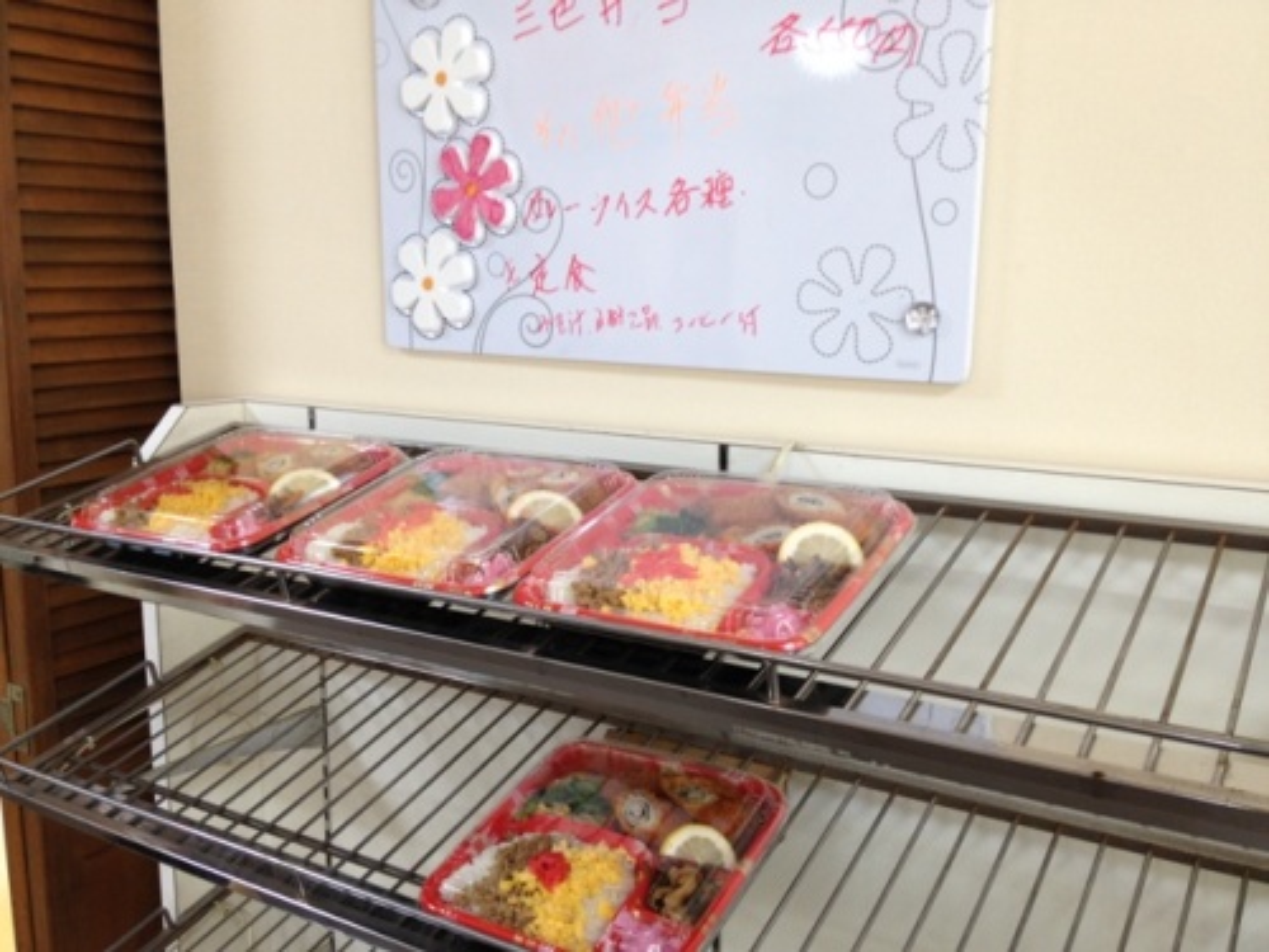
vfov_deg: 40.7
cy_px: 476
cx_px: 634
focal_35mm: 35
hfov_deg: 52.6
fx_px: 1283
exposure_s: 1/20
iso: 50
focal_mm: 4.28
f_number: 2.4
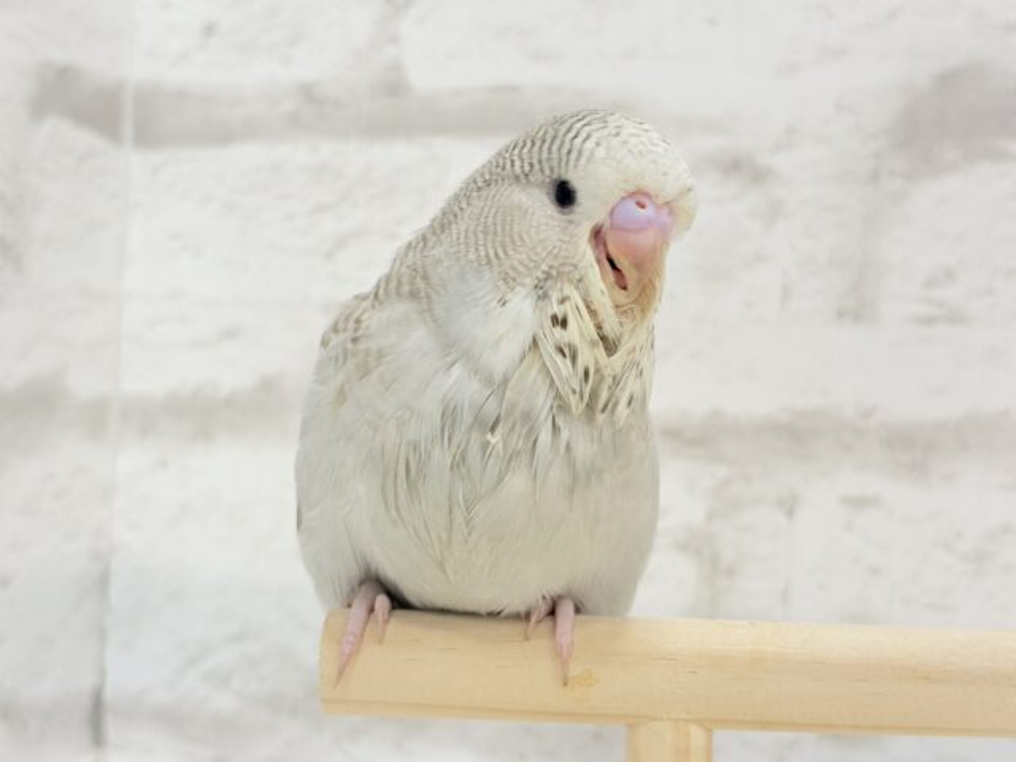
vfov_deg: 28.0
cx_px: 508
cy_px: 381
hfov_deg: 36.8
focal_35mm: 52
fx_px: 1526
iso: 40
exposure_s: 1/50
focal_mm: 5.96
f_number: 1.6
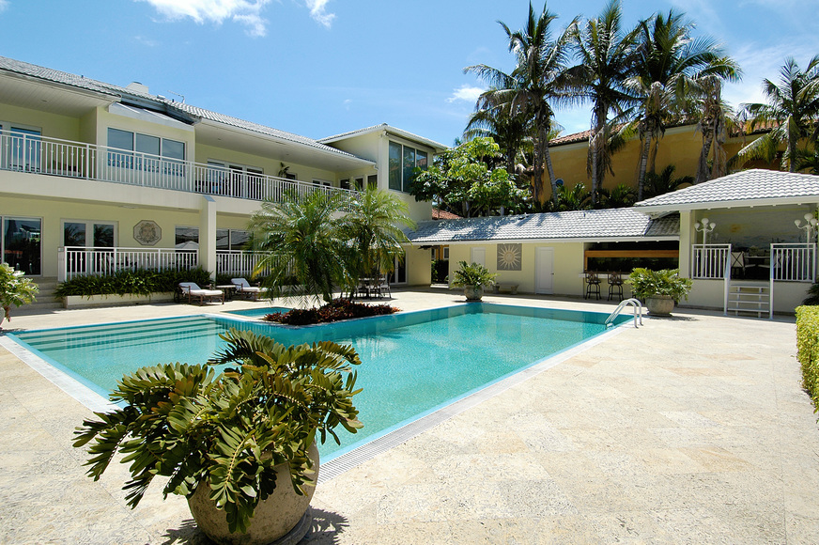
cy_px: 272
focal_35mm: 18
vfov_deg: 67.3
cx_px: 410
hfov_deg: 90.0
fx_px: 409
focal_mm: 12
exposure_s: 1/500
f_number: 8
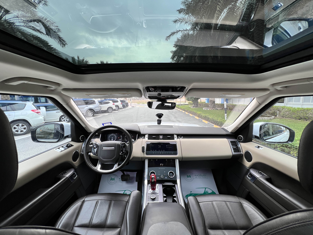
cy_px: 118
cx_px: 156
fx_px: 118
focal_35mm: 13
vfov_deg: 89.9
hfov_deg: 106.2
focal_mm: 1.57
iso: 32
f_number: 1.8
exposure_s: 1/179
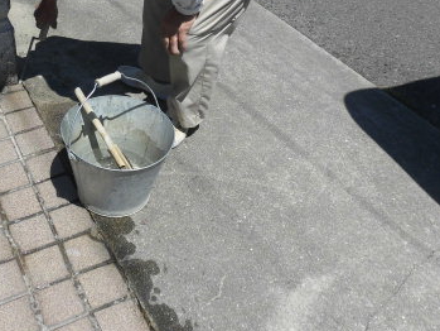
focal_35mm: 44
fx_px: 559
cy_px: 92
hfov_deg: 42.5
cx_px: 155
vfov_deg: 32.4
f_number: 7.8
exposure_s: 1/250
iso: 100
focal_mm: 4.3
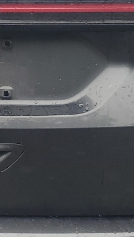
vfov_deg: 20.2
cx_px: -27
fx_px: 669
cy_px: 101
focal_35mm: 106
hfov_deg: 11.2
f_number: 1.5
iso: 50
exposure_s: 1/345
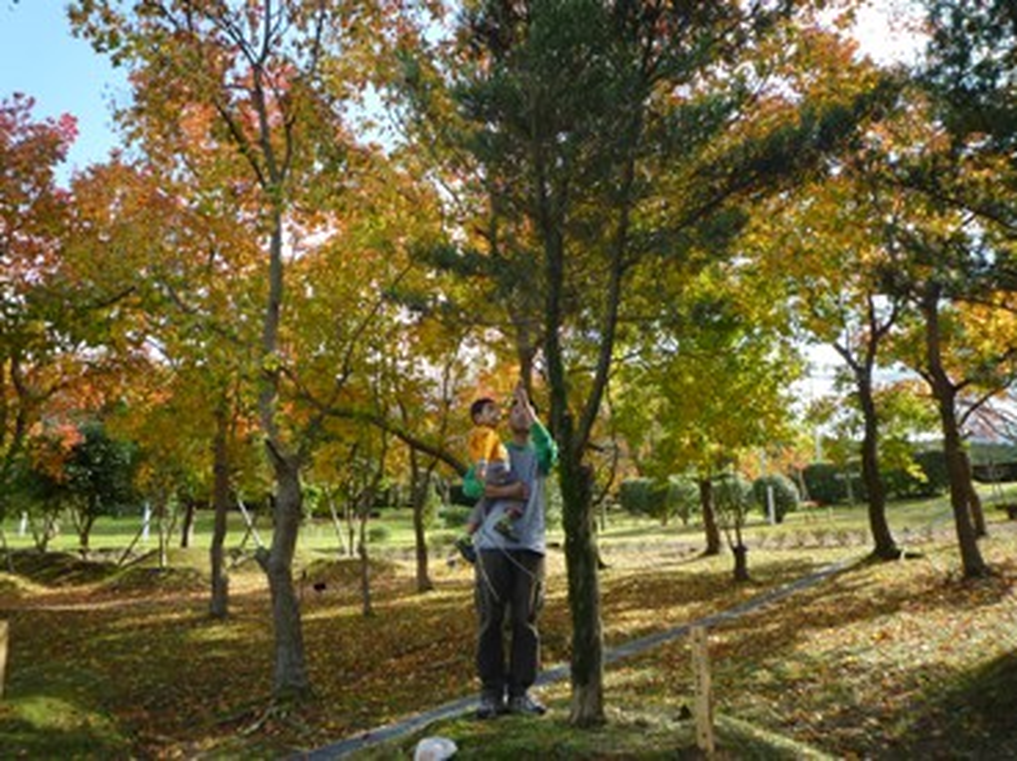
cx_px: 508
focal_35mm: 25
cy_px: 380
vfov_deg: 54.8
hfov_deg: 69.4
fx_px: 734
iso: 100
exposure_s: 1/320
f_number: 2.8
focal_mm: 4.4
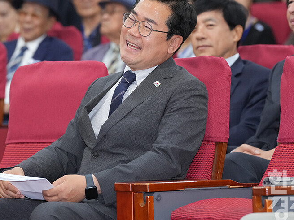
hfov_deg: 7.0
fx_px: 2395
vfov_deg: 5.3
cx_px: 104
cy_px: 86
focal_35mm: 282
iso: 3200
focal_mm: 200
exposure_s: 1/200
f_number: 5
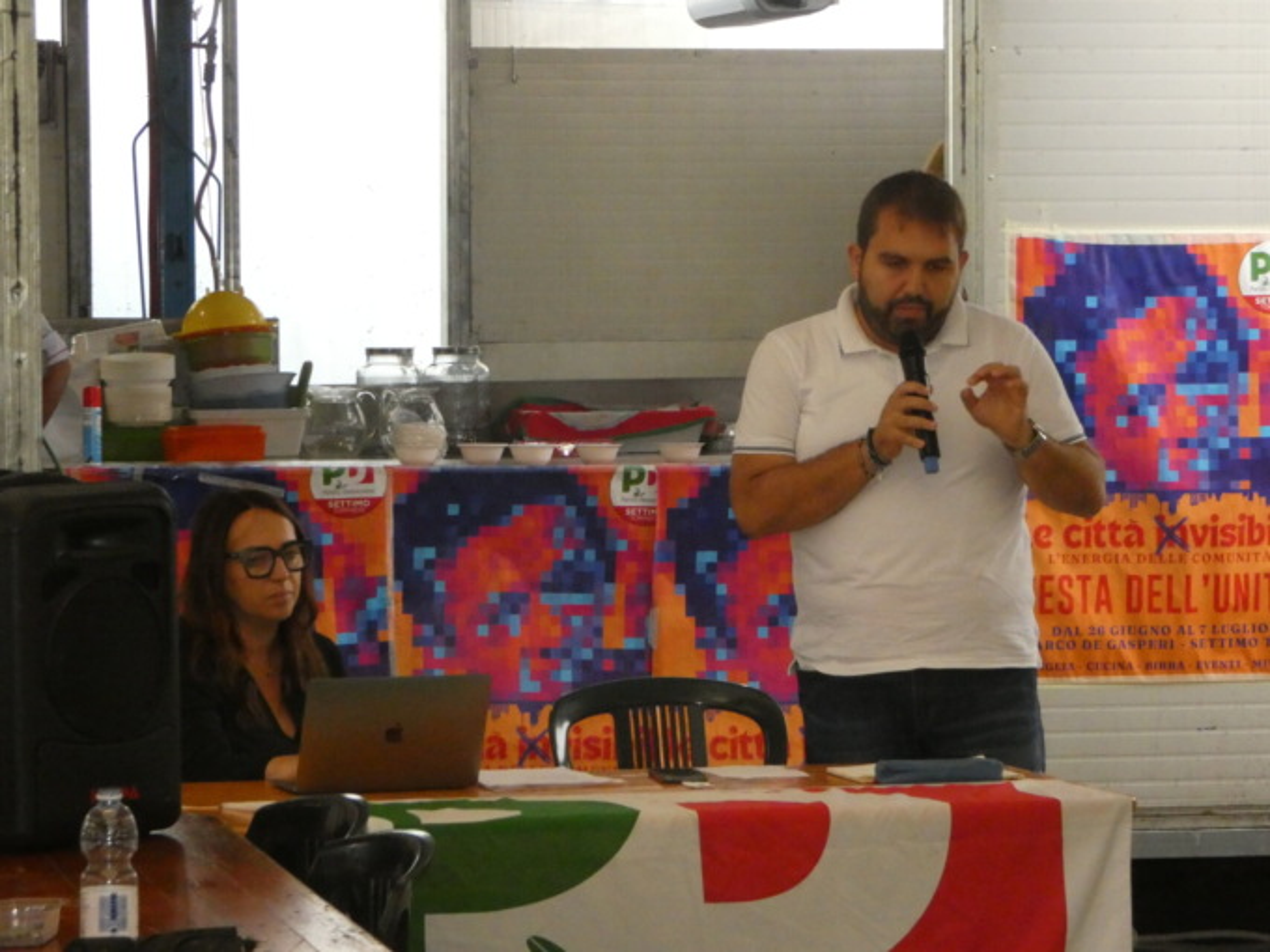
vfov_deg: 11.4
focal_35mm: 130
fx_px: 4769
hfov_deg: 15.2
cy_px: 476
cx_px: 635
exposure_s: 1/500
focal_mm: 23.3
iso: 1600
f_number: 5.2
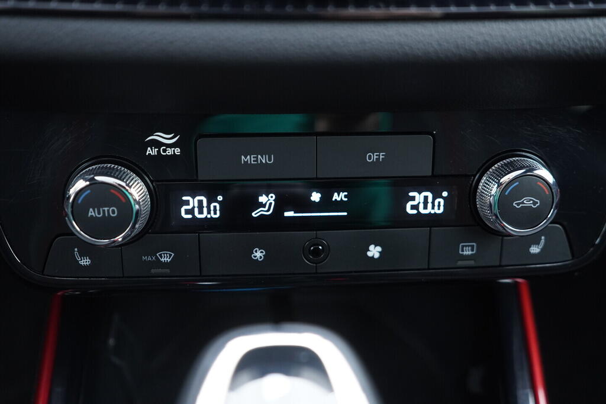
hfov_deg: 53.1
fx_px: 606
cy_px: 202
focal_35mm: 36
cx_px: 303
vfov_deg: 36.9
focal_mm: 24
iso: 800
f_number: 2.8
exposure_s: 1/40
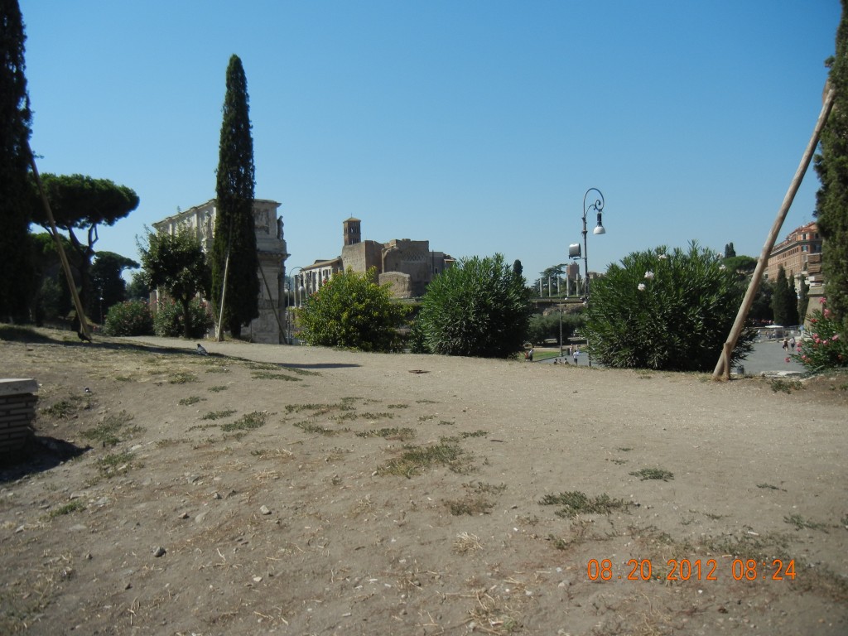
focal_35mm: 30
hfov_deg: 60.0
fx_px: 735
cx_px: 424
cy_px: 318
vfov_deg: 46.8
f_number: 7
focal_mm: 5.4
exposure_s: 1/500
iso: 160
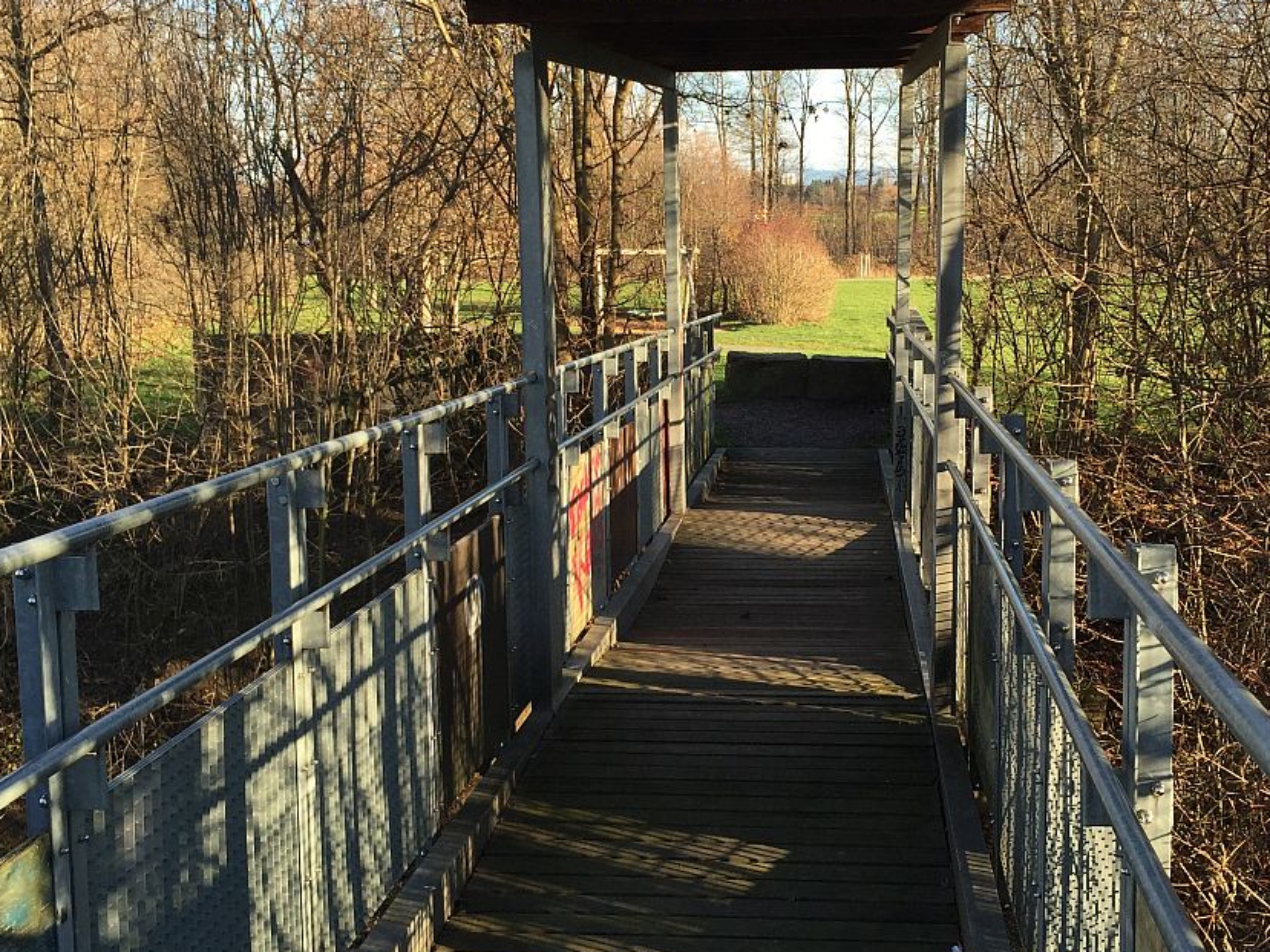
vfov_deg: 34.3
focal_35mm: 42
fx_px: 1540
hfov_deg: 44.7
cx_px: 725
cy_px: 458
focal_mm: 4.15
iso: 32
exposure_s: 1/327
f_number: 2.2
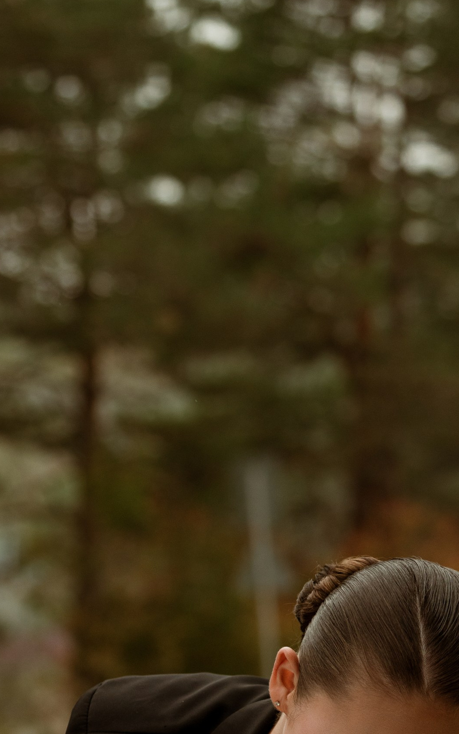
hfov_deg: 7.6
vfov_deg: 11.9
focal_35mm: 173
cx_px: 145
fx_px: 3463
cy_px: 825
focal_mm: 70
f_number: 3.5
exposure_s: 1/1250
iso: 640
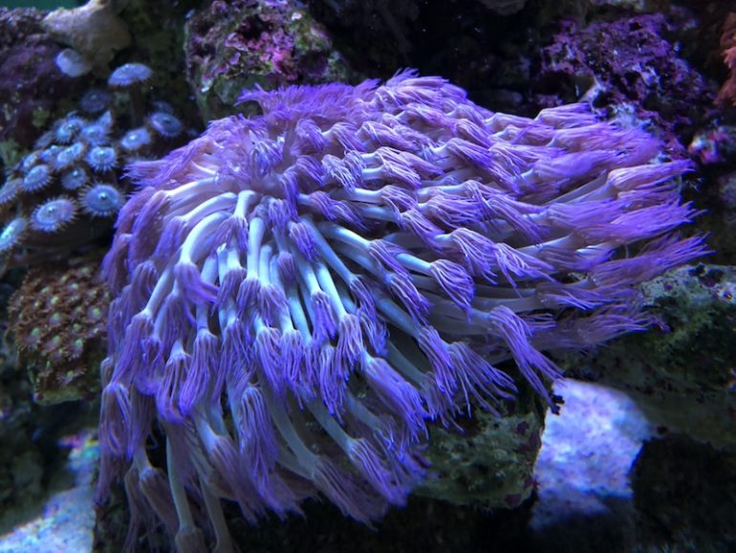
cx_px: 368
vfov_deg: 48.3
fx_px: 617
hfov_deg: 61.6
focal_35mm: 29
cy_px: 276
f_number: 1.8
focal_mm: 3.99
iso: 64
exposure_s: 1/16
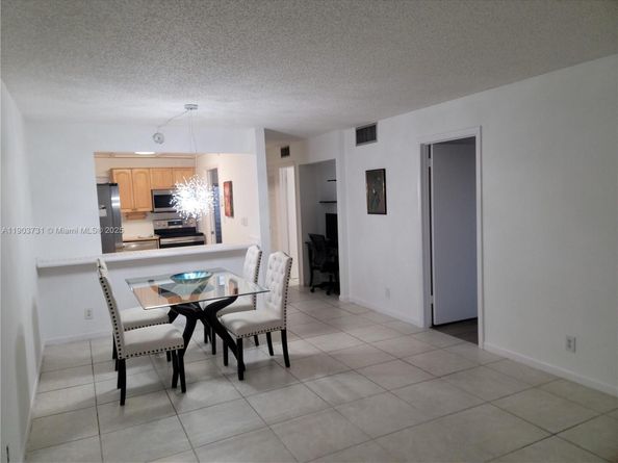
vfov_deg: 54.8
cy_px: 232
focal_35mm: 25
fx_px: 446
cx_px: 309
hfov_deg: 69.4
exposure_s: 1/60
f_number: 1.8
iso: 250
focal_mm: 7
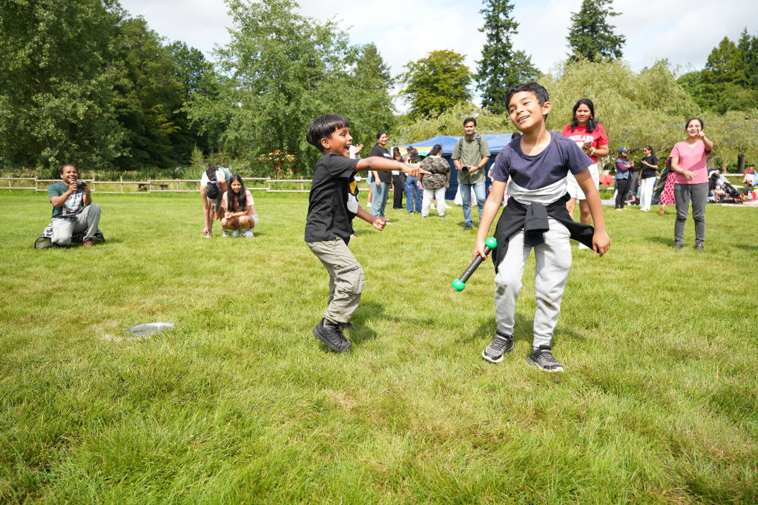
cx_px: 379
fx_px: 505
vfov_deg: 53.1
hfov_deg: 73.8
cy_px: 252
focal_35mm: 24
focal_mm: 24
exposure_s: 1/800
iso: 250
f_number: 5
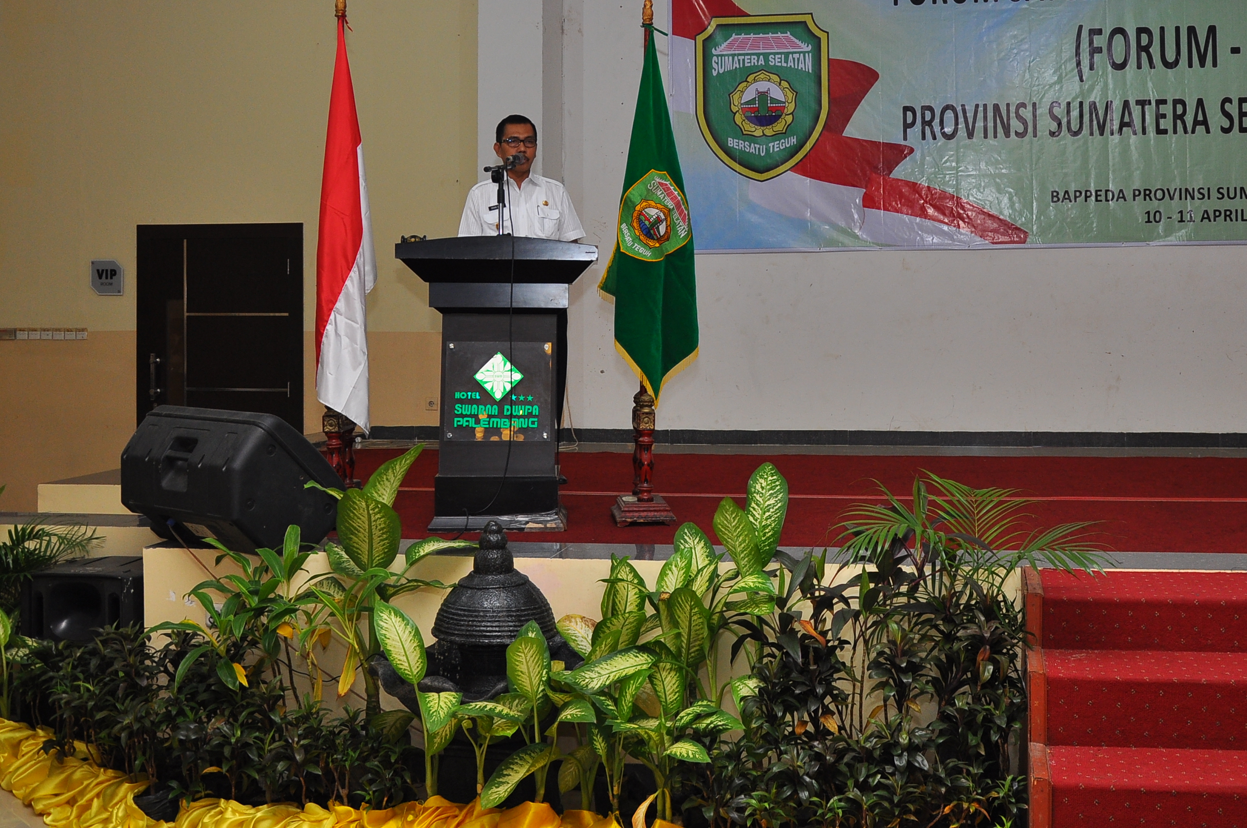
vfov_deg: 31.9
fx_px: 1441
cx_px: 782
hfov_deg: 46.4
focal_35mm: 42
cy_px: 291
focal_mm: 21
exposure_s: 1/100
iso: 400
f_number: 4
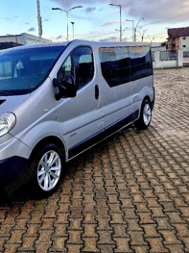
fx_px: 255
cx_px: 55
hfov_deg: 39.9
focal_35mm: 35
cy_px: 107
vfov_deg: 52.4
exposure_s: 1/263
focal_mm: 5.54
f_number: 1.8
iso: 50
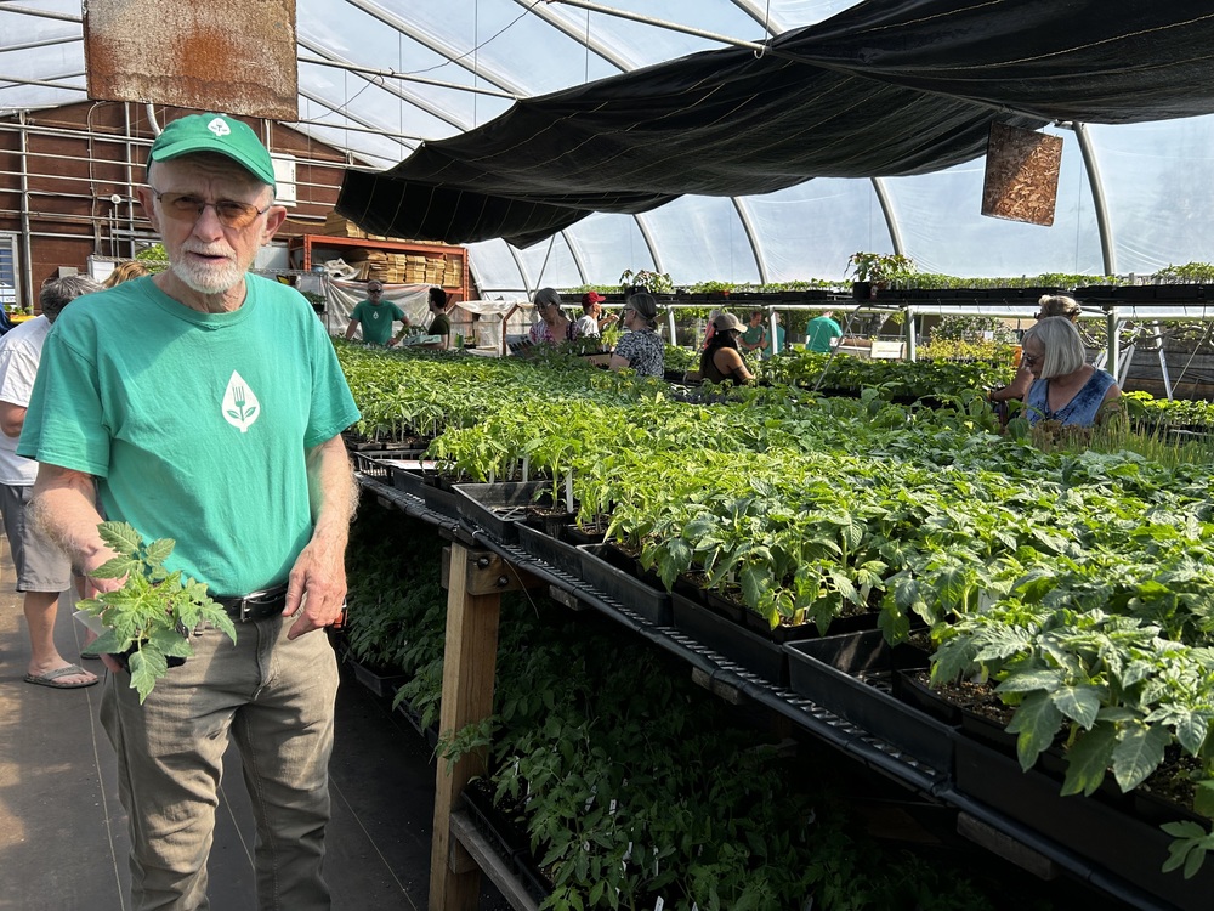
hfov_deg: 67.3
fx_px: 912
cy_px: 456
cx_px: 607
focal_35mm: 26
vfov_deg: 53.1
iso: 50
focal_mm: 5.7
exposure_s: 1/1698
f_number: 1.5
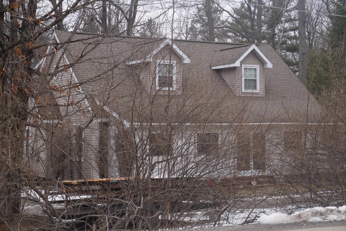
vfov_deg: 20.6
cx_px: 173
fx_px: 634
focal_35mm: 66
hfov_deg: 30.5
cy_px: 116
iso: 100
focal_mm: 44
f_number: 9
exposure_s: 1/80
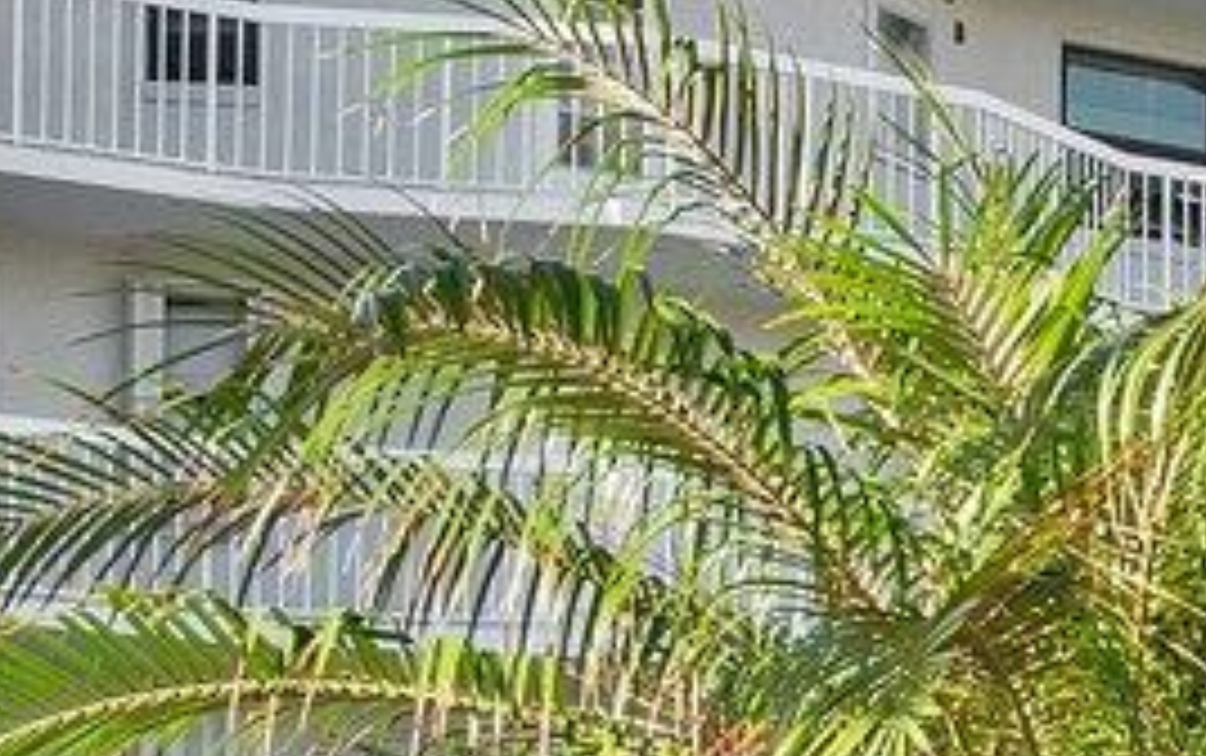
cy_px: 1035
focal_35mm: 171
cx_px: 1958
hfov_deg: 11.6
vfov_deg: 7.6
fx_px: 5625
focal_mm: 22
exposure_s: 1/320
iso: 200
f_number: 8
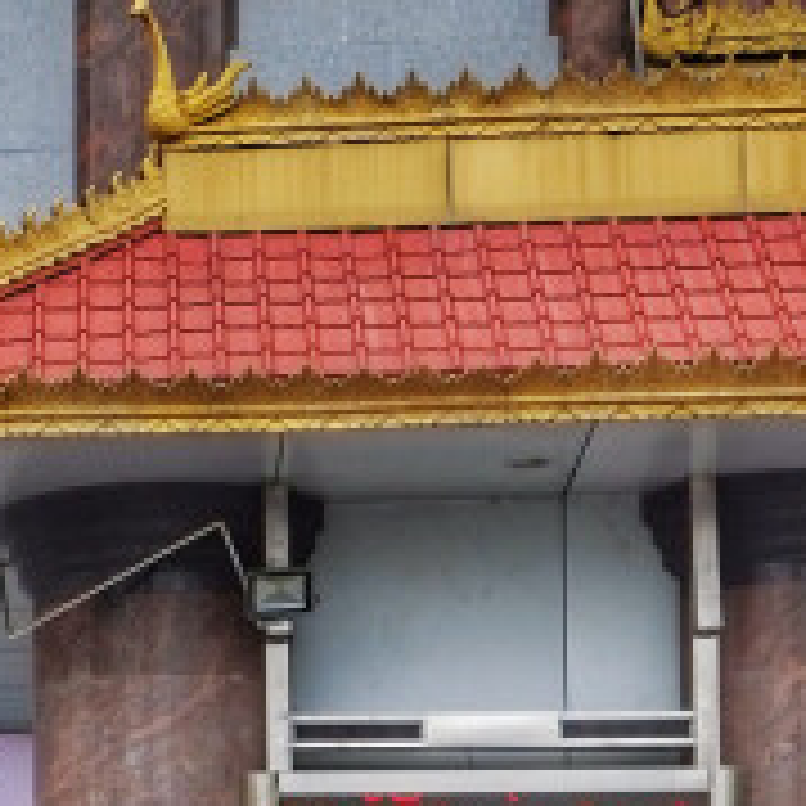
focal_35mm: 163
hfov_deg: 9.7
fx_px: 4294
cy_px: 912
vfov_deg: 10.6
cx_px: -964
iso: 200
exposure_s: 1/250
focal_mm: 28.9
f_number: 8
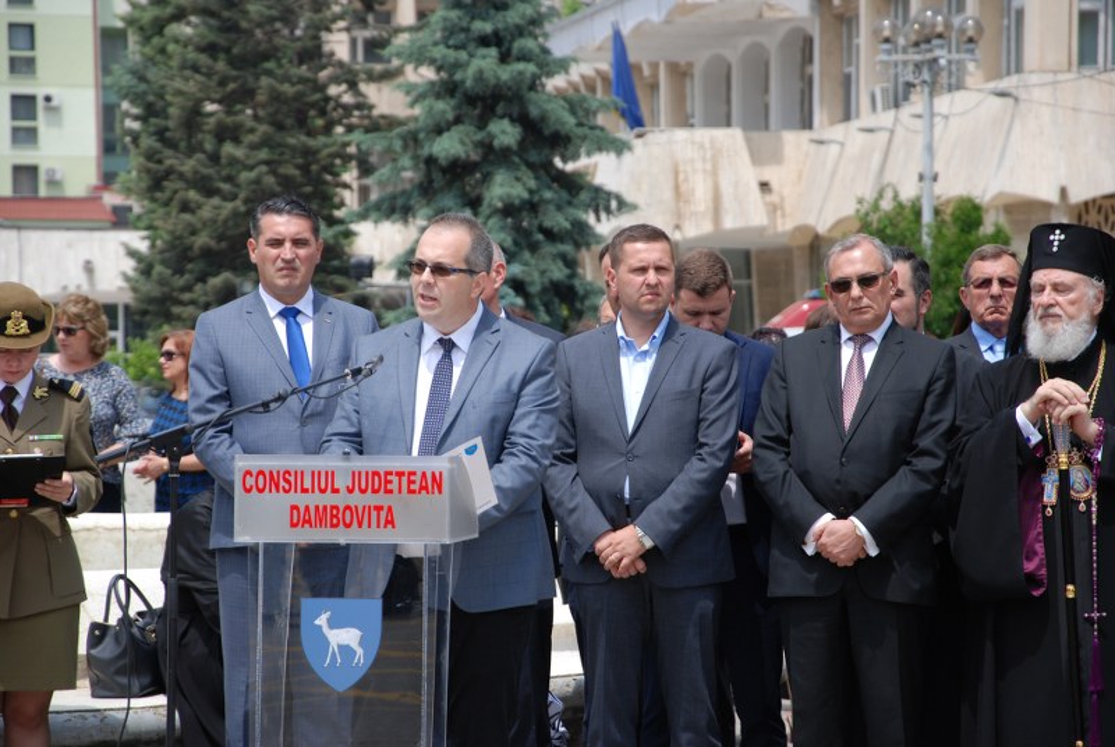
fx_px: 4885
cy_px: 374
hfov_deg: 13.0
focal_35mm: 158
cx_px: 558
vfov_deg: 8.7
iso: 200
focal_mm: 105
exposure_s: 1/500
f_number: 5.6
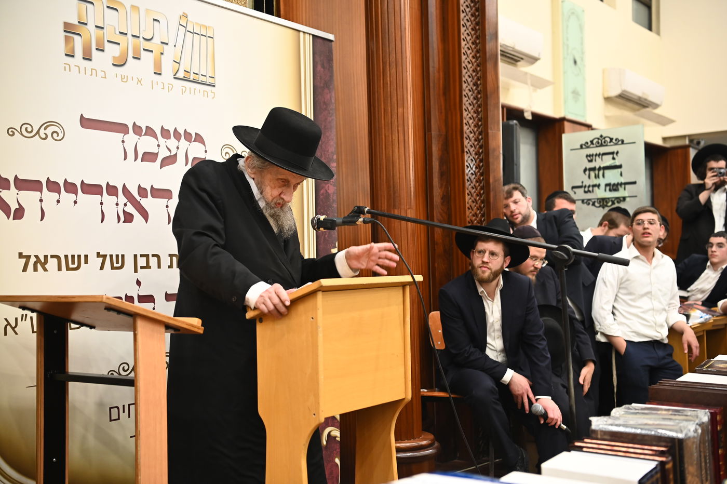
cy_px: 242
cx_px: 364
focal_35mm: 44
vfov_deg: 30.5
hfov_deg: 44.5
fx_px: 888
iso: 1600
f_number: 3.5
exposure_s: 1/125
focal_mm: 44
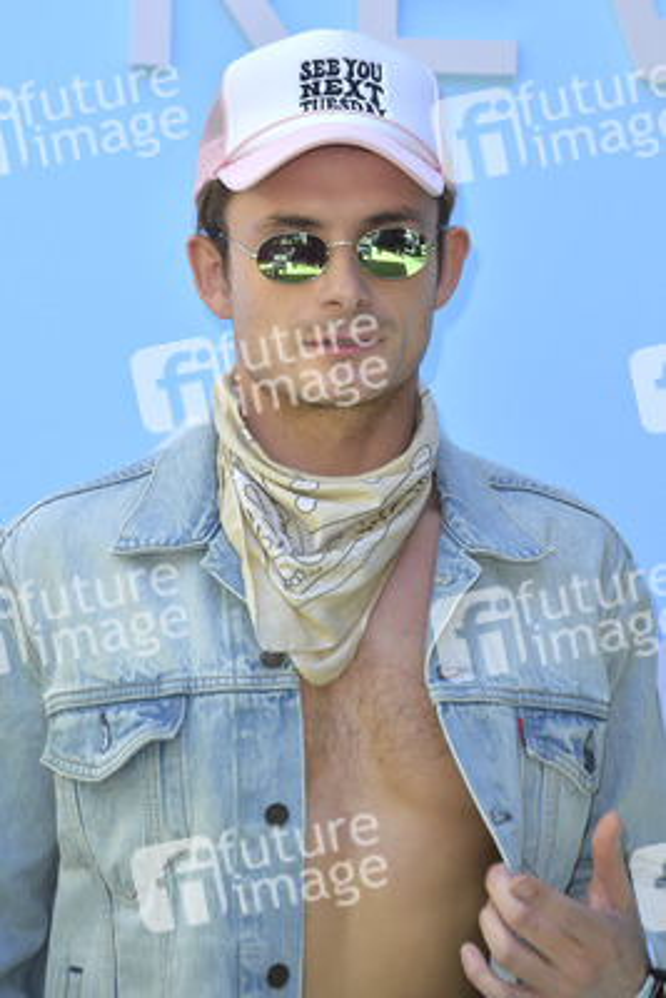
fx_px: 5268
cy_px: 499
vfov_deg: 10.8
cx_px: 333
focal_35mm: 190
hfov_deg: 7.2
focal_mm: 190
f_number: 6.3
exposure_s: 1/250
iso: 320
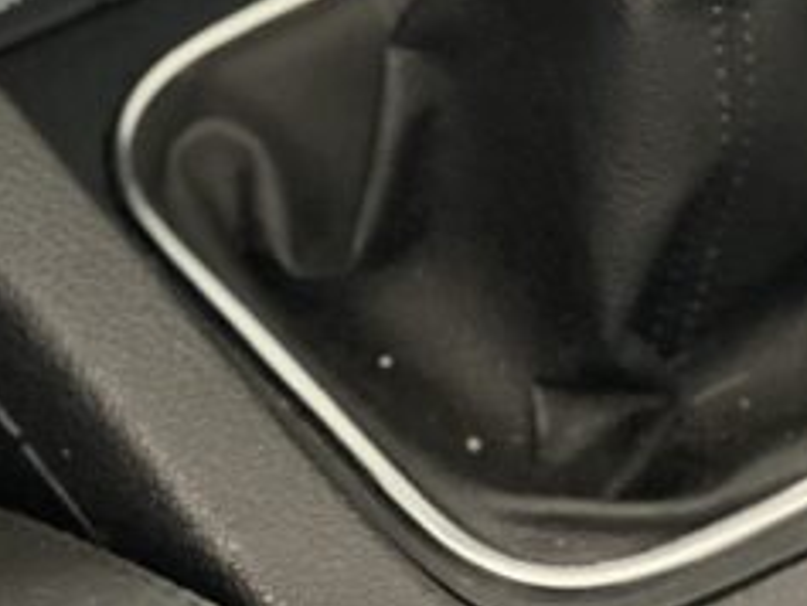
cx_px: 804
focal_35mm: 260
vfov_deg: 5.7
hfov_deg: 7.6
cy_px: -163
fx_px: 6064
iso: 1250
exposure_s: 1/15
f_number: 2.8
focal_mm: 9
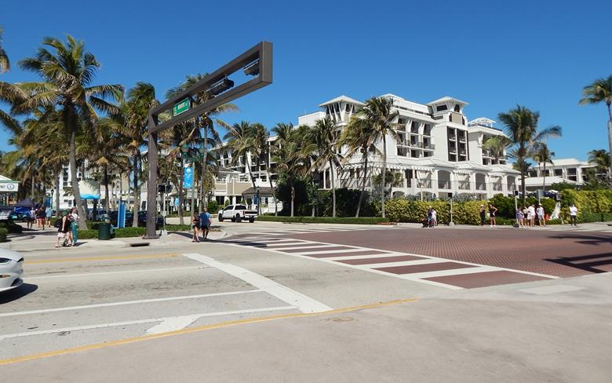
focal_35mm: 25
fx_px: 417
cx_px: 301
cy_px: 164
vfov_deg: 49.2
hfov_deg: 72.5
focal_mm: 4
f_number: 6
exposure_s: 1/1000
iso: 125
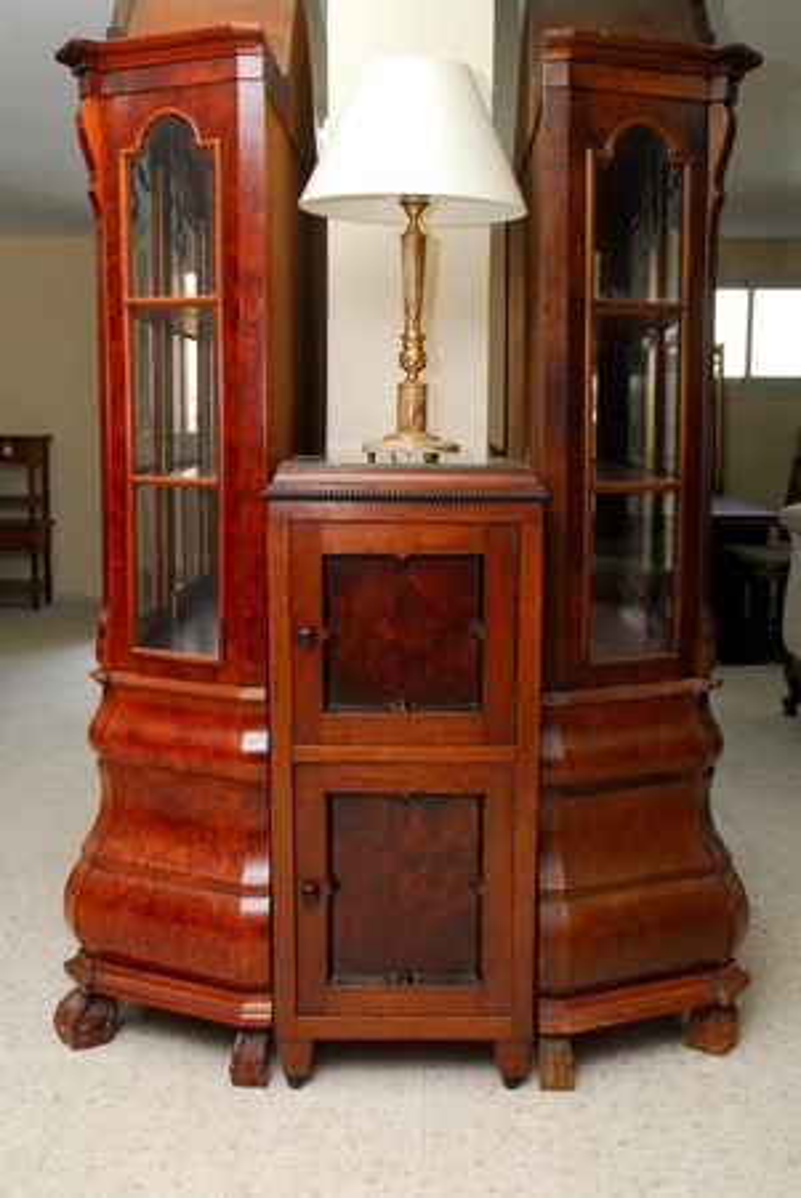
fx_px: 1249
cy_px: 599
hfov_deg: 35.6
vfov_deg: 51.2
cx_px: 400
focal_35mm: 38
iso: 320
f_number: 6.3
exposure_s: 1/60
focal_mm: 25
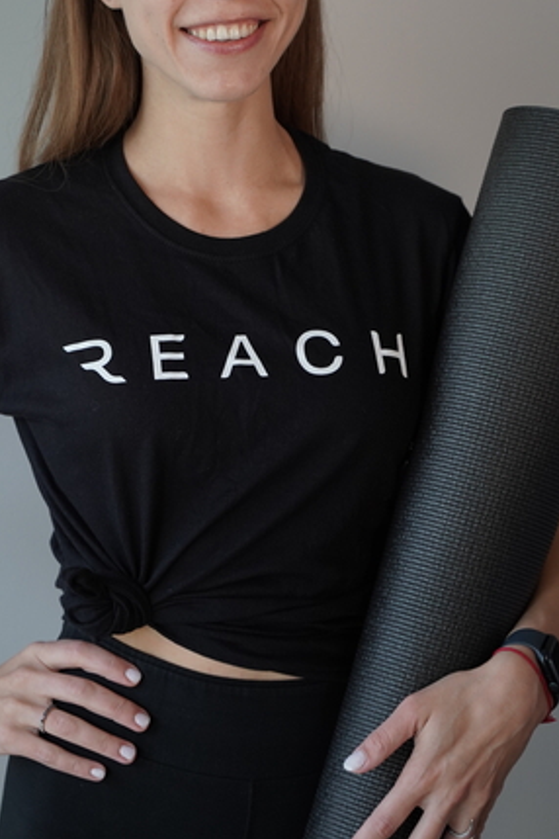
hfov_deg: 17.1
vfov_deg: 25.3
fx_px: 1863
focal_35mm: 80
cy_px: 325
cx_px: 261
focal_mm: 49
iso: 1000
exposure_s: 1/320
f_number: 4
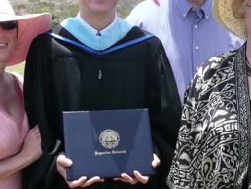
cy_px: 58
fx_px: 675
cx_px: 160
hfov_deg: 21.0
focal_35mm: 93
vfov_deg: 15.9
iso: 100
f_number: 4.2
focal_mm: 8.2
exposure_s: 1/320
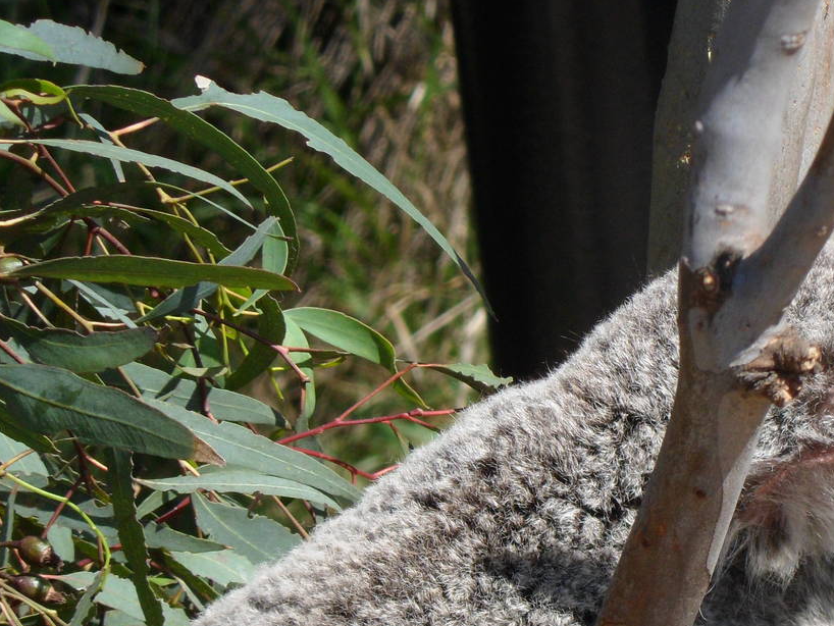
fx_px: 12725
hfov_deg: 3.8
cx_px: 748
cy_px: 543
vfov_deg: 2.8
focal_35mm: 528
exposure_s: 1/350
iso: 80
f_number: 5.9
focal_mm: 46.8
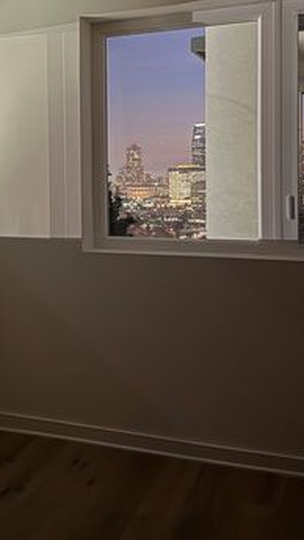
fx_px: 645
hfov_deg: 26.0
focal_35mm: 45
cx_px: 61
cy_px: 195
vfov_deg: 45.0
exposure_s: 1/9
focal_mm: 6.76
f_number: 1.78
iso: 1000
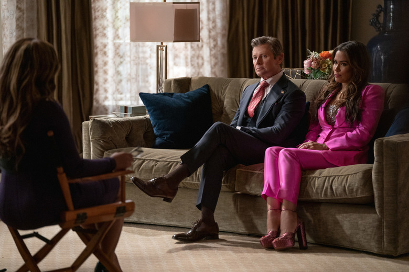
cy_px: 136
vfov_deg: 10.5
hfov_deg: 15.6
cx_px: 204
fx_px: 1488
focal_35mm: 131
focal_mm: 131
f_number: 3.2
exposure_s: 1/125
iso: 4000
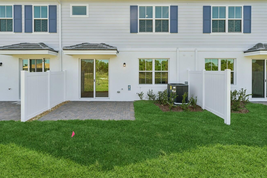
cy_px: 71
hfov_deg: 93.2
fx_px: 126
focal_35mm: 17
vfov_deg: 69.7
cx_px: 128
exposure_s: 1/250
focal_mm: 14
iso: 100
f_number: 8
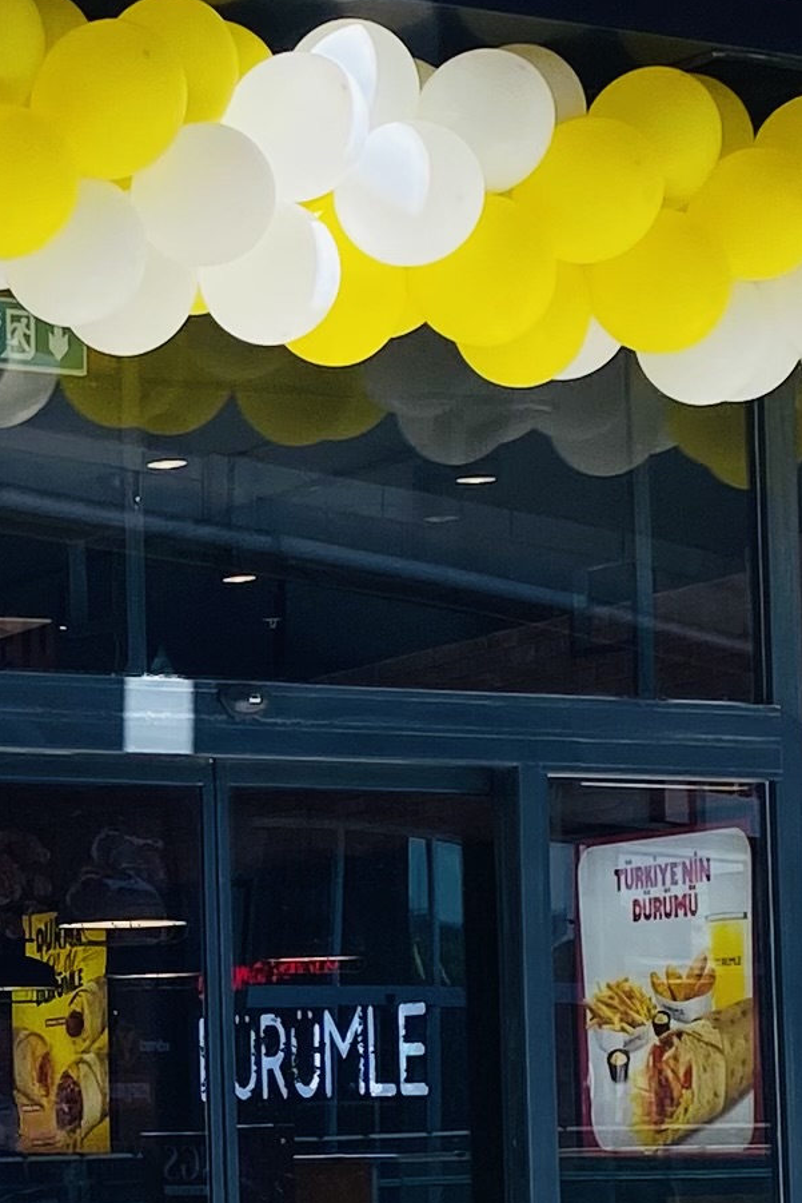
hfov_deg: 11.1
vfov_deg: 16.8
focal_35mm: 121
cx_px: -121
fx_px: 4042
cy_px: 891
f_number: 1.8
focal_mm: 4.25
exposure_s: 1/1170
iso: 32
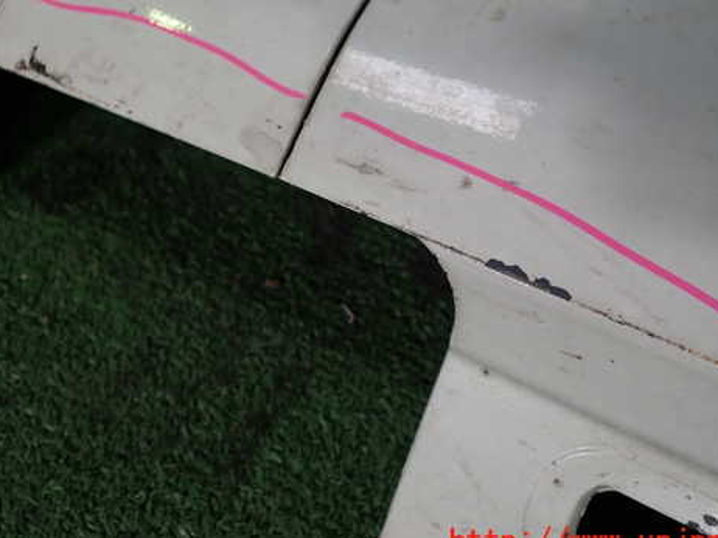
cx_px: 334
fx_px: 809
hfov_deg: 47.9
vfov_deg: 36.6
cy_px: 213
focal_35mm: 39
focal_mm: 5.4
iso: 100
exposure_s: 1/100
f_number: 2.3
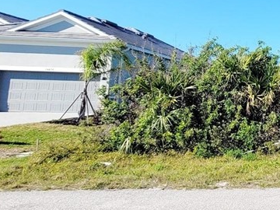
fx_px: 299
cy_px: 69
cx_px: 366
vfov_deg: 38.2
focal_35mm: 37
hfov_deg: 34.7
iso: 40
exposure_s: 1/1429
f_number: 2.2
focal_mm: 1.74
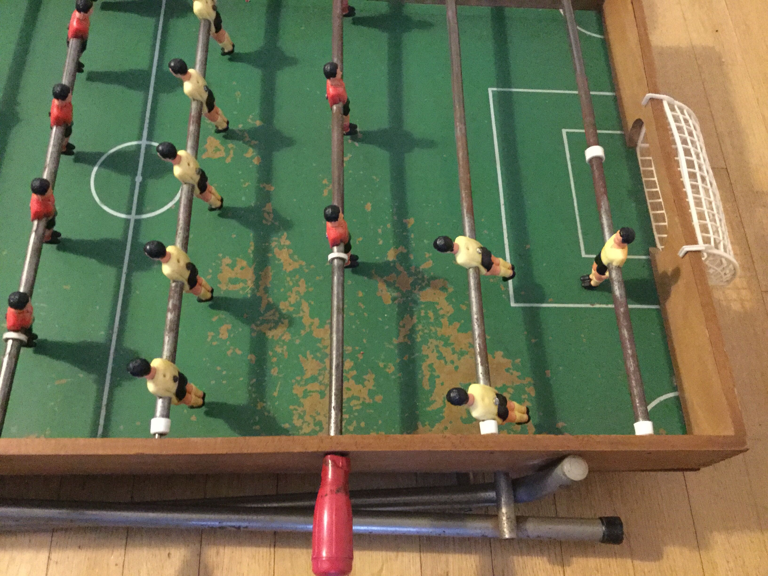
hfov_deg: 58.4
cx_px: 384
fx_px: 688
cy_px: 288
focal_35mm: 31
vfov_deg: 45.4
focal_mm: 3.3
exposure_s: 1/17
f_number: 2.4
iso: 800
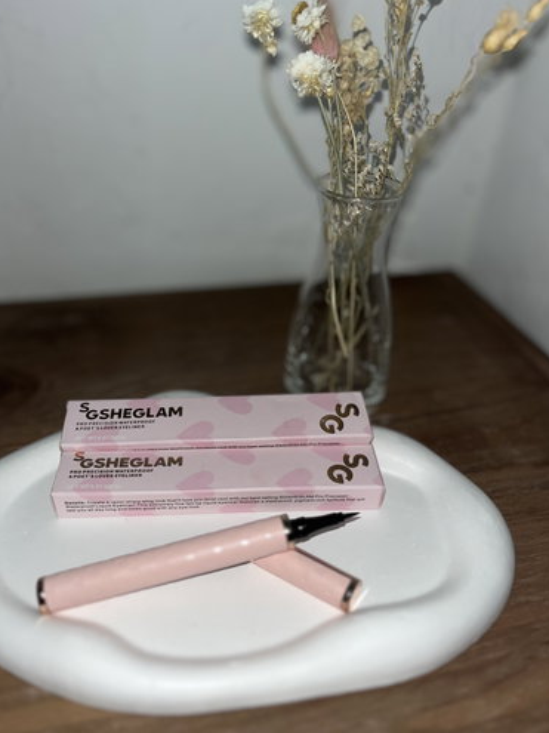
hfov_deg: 49.7
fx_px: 592
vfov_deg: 63.5
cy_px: 369
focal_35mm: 28
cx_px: 259
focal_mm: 5.1
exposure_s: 1/75
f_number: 1.6
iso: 32
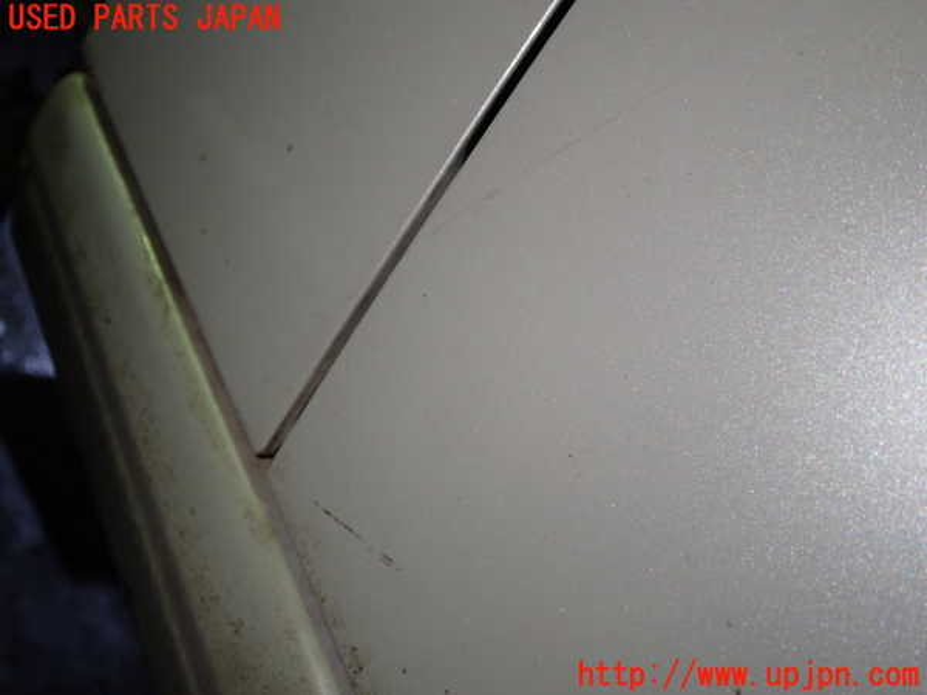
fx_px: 964
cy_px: 348
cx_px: 464
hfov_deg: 51.4
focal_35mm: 36
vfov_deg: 39.7
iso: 200
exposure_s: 1/50
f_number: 2.5
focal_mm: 6.37
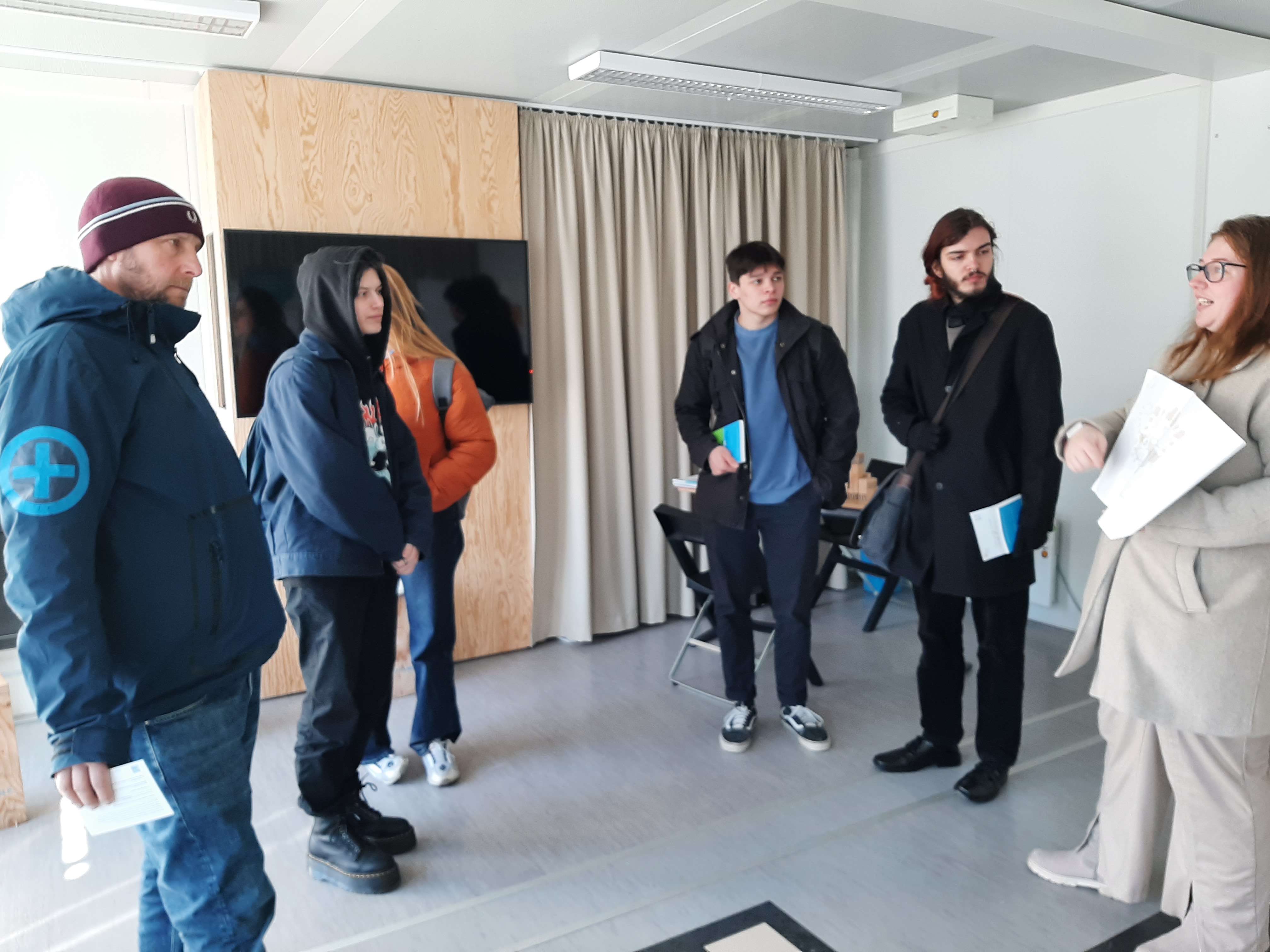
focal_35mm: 26
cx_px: 635
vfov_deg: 53.1
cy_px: 476
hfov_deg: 67.3
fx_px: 954
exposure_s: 1/50
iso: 40
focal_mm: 3.93
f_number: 1.7
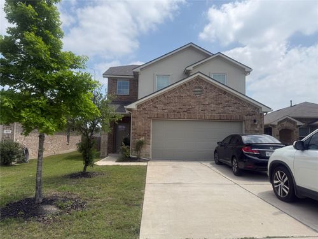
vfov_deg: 56.8
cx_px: 159
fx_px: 220
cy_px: 120
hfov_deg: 71.6
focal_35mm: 24
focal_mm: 6.76
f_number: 1.78
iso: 80
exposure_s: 1/6173
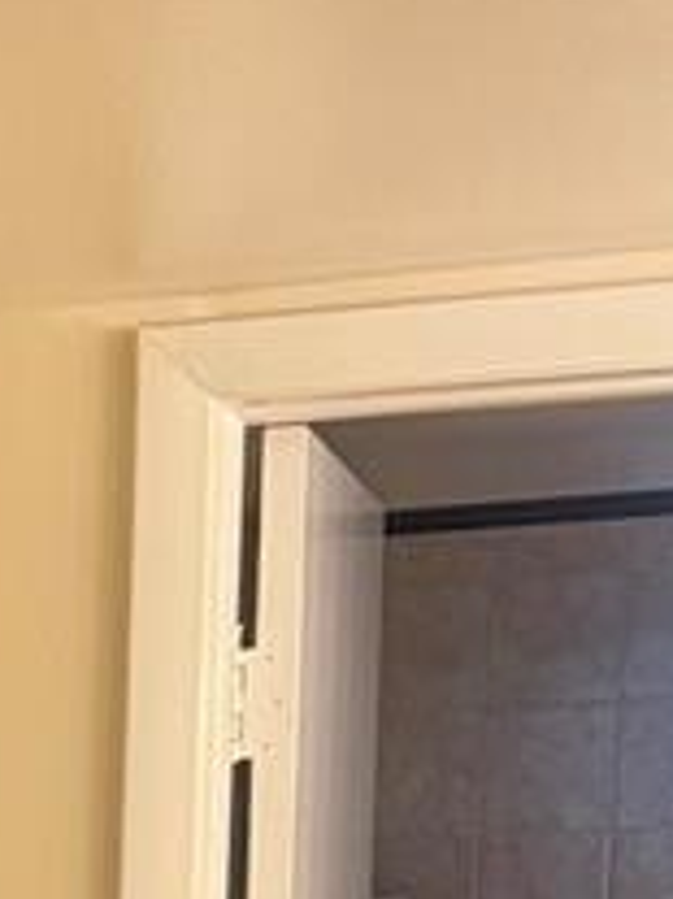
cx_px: -686
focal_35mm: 139
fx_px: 3607
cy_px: 1533
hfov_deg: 9.9
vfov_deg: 13.1
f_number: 1.78
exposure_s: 1/60
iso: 320
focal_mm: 6.76
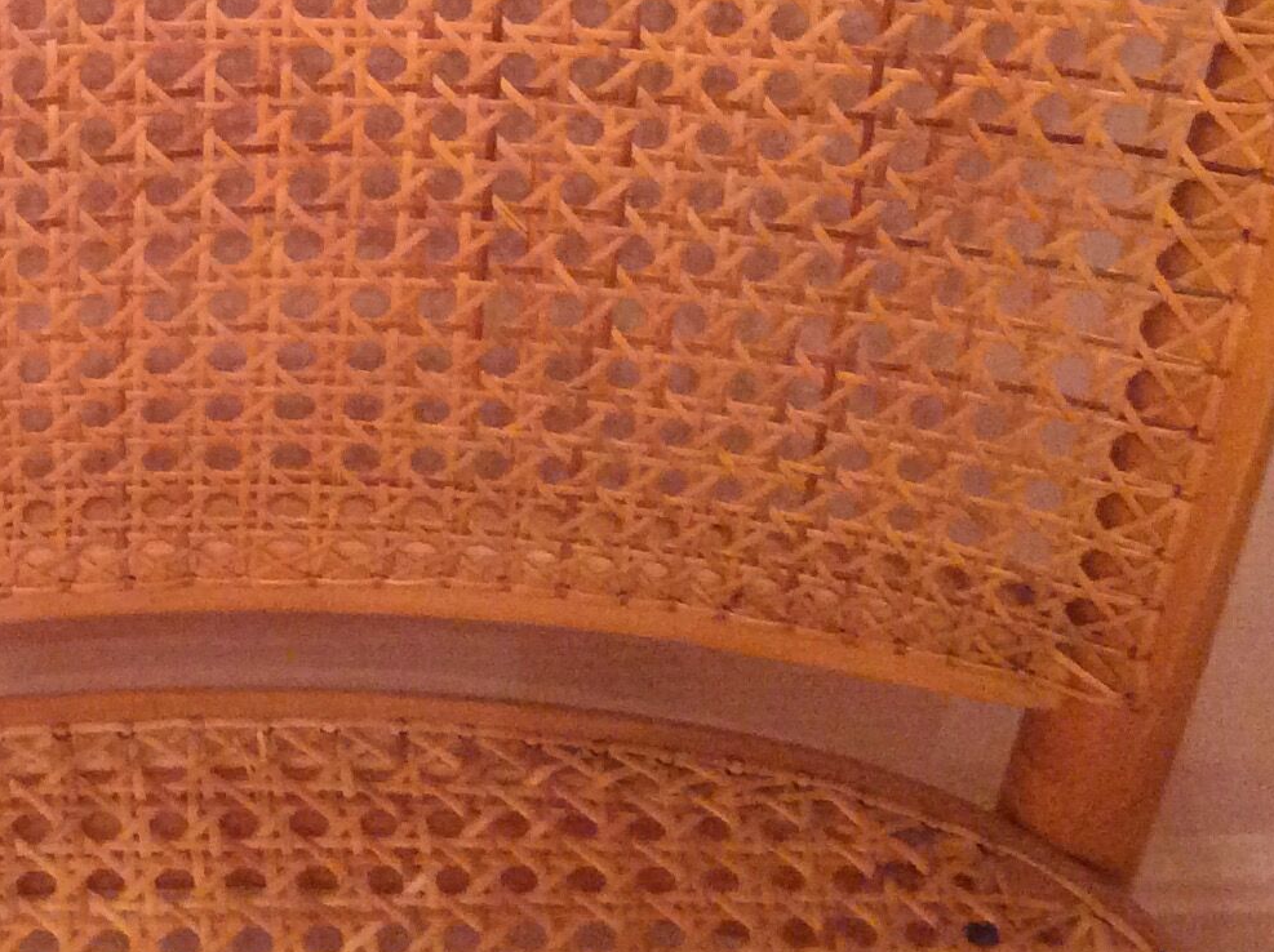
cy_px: -14
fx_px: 3088
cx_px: 40
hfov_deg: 22.5
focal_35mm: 84
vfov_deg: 17.1
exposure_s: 1/25
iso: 320
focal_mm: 3.3
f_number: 2.4
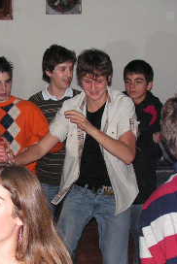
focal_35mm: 88
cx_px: 42
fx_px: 647
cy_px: 171
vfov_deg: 23.0
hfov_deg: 15.5
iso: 200
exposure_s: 1/40
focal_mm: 6
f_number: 3.2
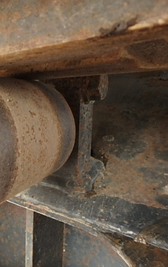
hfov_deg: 37.9
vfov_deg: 62.9
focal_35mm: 30
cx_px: 5
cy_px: 133
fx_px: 219
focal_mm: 3.7
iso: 200
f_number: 3.5
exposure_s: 1/30
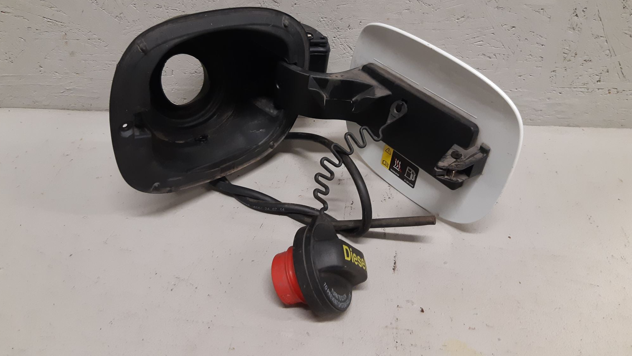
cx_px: 309
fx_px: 486
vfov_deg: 39.9
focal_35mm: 29
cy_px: 133
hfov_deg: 66.1
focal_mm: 3.93
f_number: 1.7
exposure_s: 1/50
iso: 200
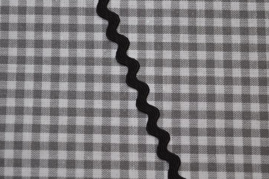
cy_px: 91
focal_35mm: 77
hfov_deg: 26.3
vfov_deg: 17.7
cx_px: 130
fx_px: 575
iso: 400
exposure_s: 1/125
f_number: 5.6
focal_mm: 46
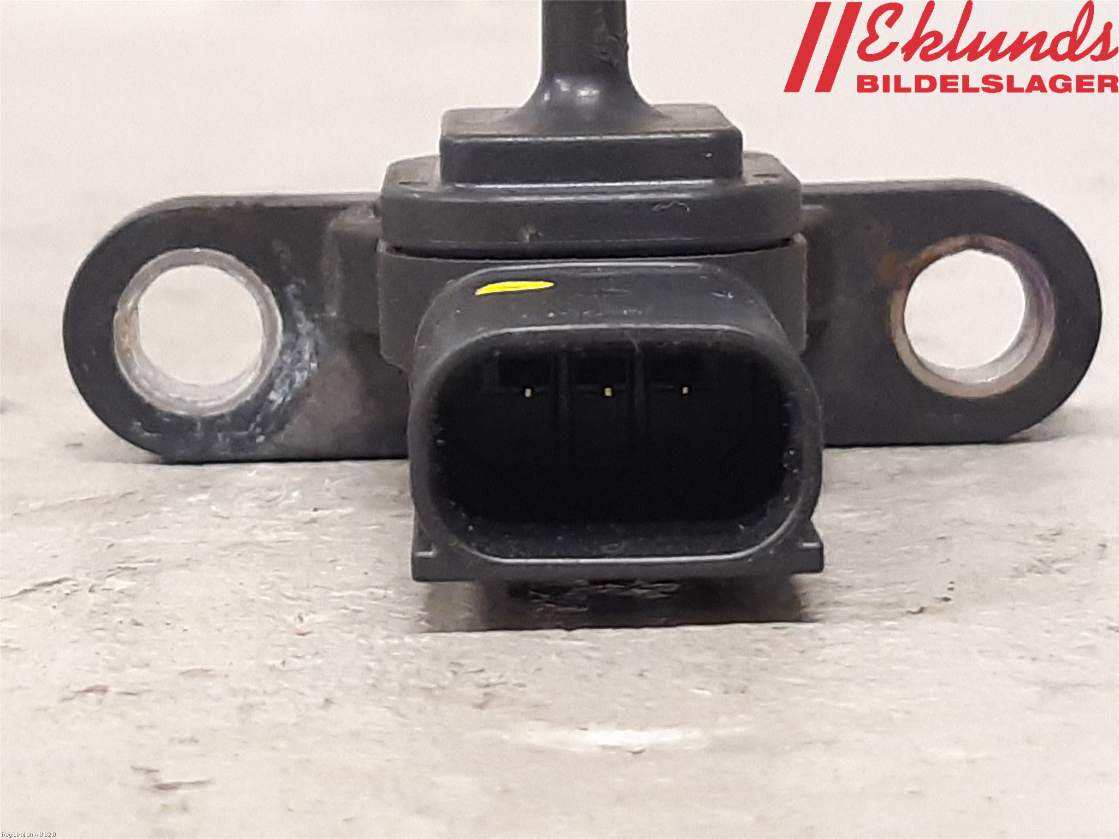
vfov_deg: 53.1
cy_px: 420
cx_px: 560
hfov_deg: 67.3
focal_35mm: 26
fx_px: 840
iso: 250
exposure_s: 1/33
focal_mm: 3.93
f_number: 1.7
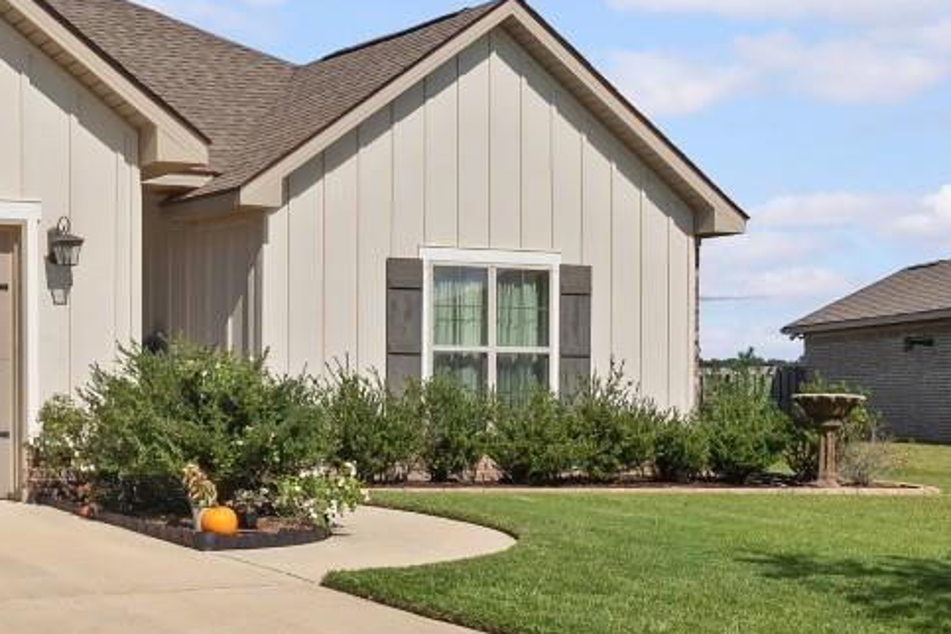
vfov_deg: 23.0
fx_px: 1559
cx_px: -49
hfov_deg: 30.9
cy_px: 350
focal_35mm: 59
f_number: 8
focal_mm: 17.6
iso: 500
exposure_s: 1/2500
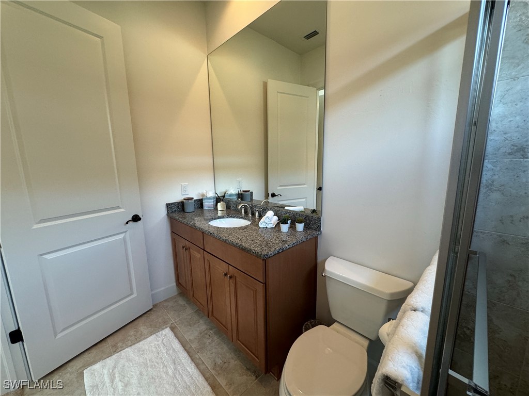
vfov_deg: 85.7
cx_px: 264
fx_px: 214
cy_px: 198
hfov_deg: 102.1
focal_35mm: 14
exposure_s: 1/120
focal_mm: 2.22
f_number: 2.2
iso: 250
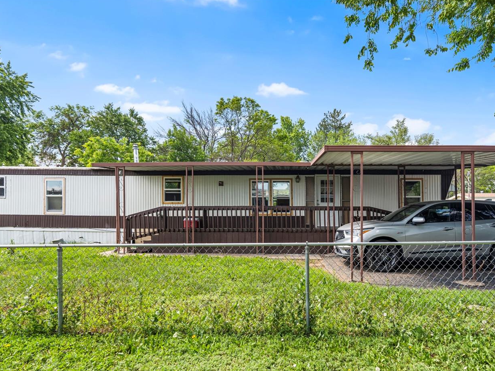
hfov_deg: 79.2
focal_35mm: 21
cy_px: 210
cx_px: 202
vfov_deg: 64.1
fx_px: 295
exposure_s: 1/160
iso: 500
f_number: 7.1
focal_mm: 16.5
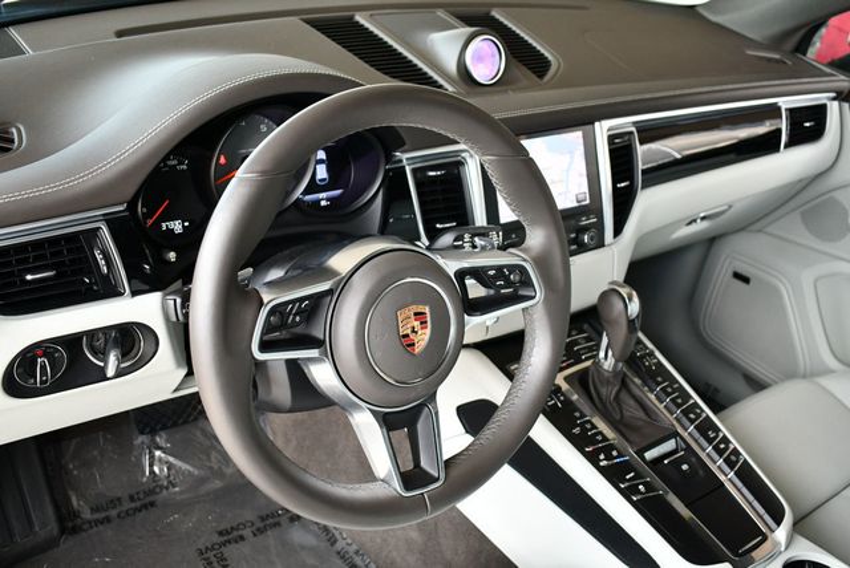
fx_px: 851
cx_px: 425
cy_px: 284
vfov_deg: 36.9
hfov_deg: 53.1
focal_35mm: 36
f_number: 3.5
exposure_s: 1/250
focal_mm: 18
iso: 800
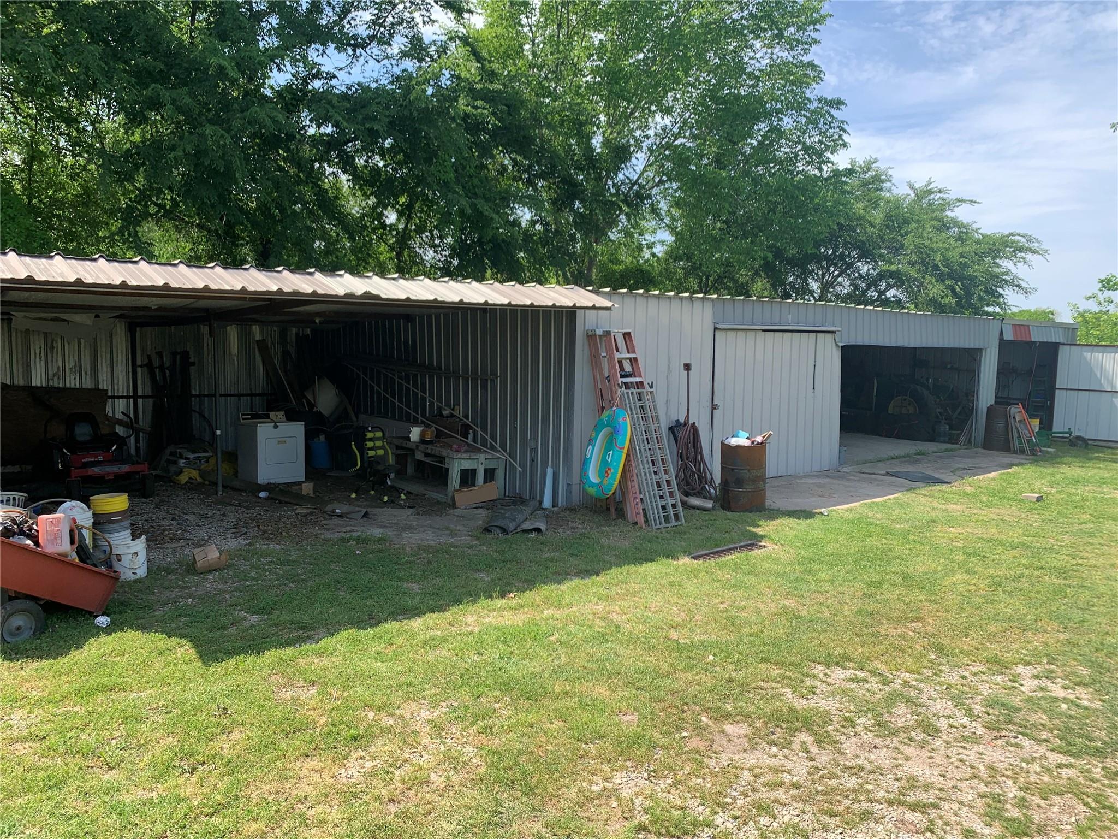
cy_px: 420
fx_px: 840
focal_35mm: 26
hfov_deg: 67.3
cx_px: 559
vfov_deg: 53.1
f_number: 1.8
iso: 25
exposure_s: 1/864
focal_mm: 4.25
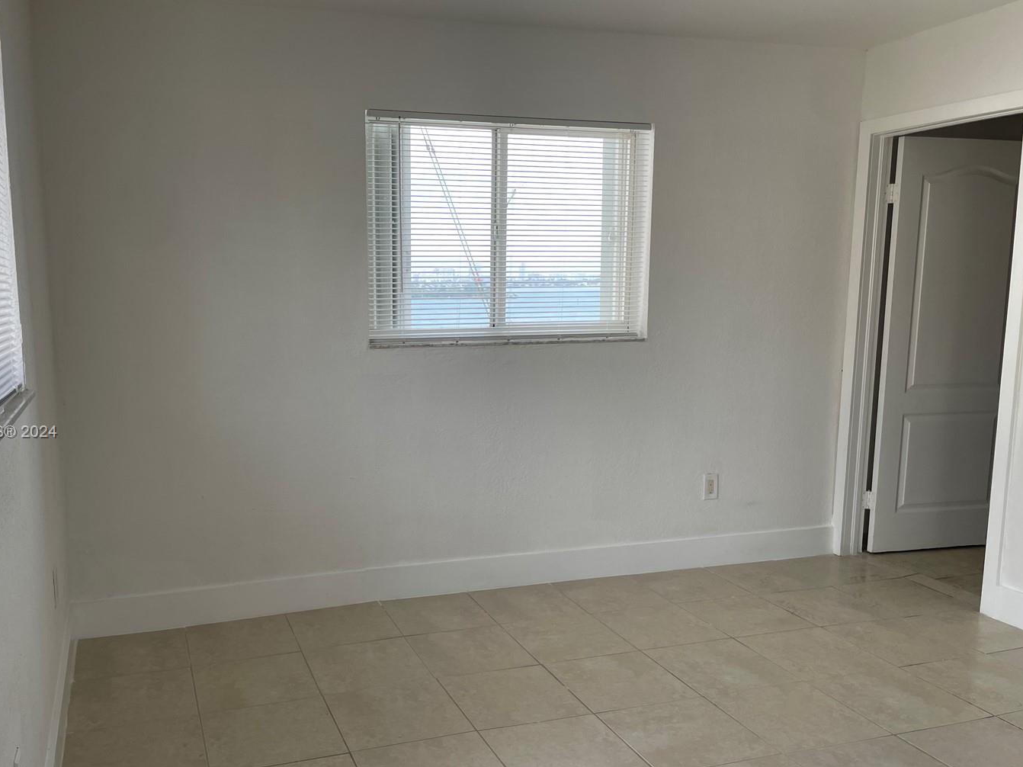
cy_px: 433
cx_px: 423
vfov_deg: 45.3
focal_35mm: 31
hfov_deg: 58.0
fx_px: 916
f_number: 1.6
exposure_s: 1/300
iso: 32
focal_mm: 4.2
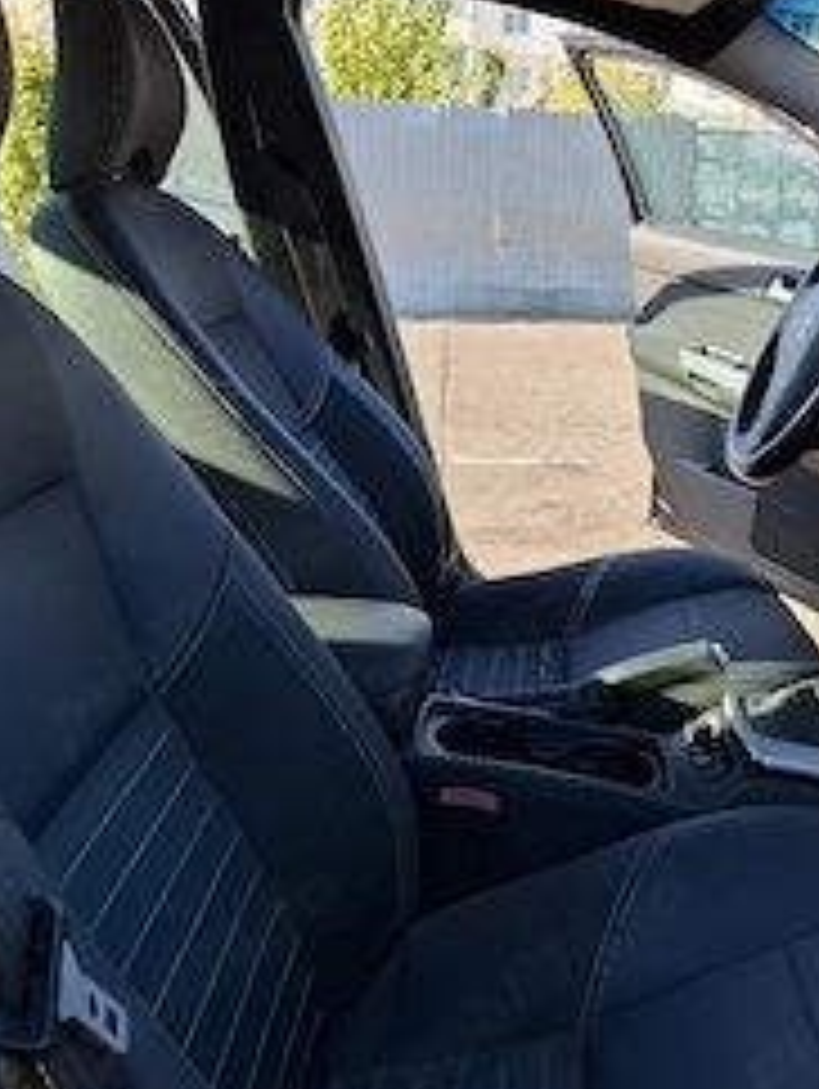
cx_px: 630
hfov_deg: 36.7
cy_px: 333
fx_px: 1197
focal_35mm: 38
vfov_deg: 47.8
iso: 50
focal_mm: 5.54
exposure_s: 1/417
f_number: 1.8
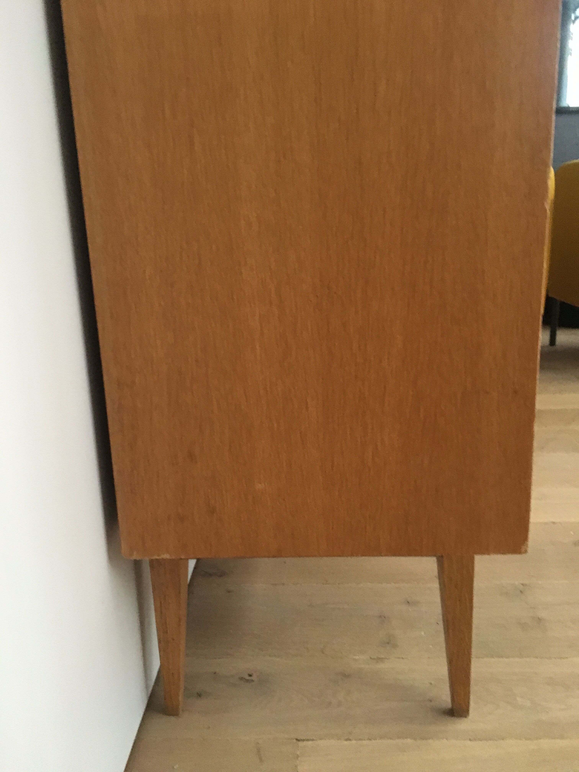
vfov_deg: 61.7
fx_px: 647
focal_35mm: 29
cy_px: 386
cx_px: 290
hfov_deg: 48.2
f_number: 2.2
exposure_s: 1/25
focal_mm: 4.15
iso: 200
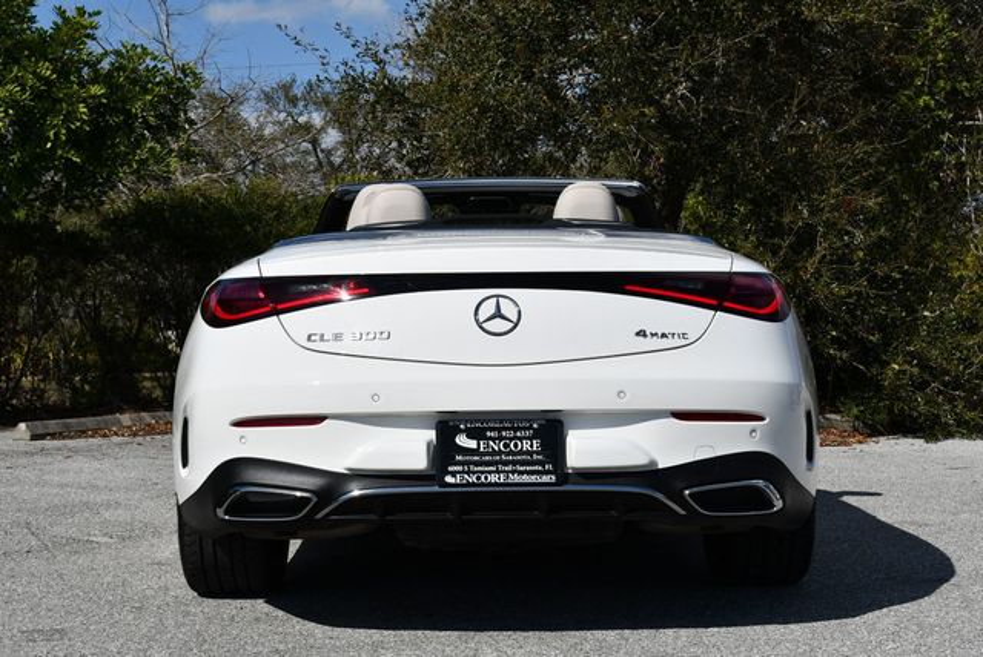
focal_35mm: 64
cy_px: 328
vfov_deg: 21.3
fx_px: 1749
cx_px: 492
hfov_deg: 31.4
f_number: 10
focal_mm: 32
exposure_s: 1/400
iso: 100
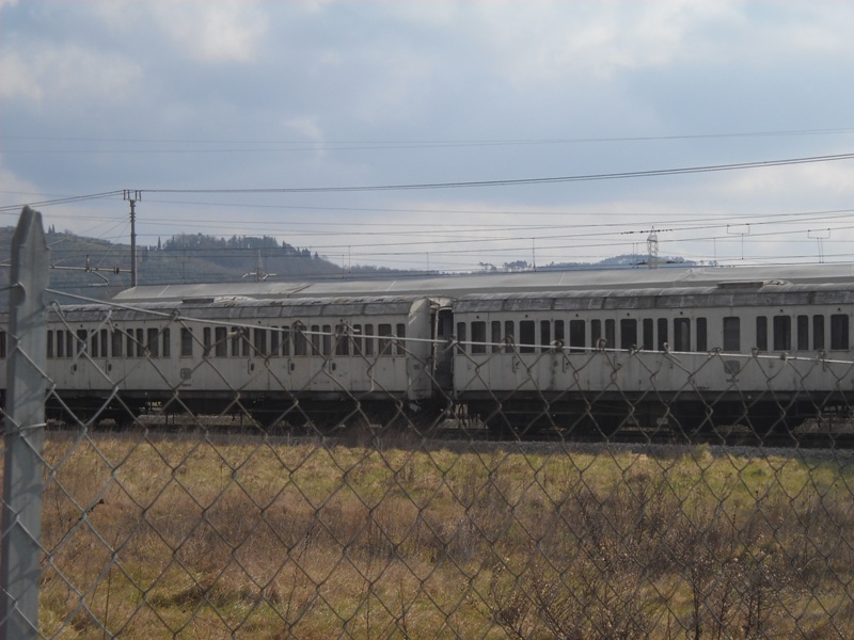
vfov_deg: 16.4
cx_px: 427
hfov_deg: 21.8
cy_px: 320
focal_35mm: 90
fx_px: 2220
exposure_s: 1/192
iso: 64
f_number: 8.5
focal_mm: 14.9
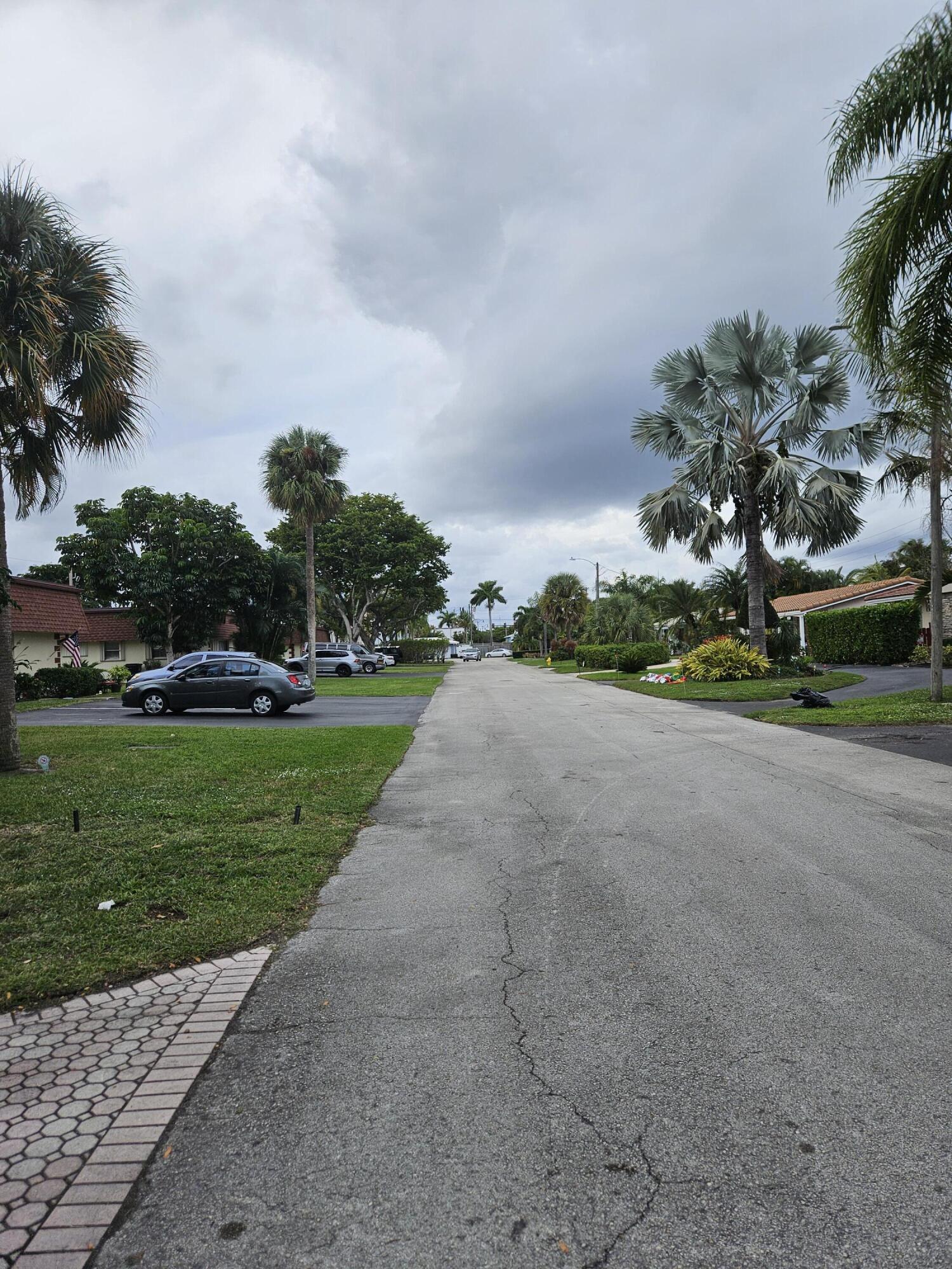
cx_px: 476
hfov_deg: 58.9
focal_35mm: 23
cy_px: 634
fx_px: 843
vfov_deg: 73.9
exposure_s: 1/1636
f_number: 1.8
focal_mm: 5.4
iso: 25
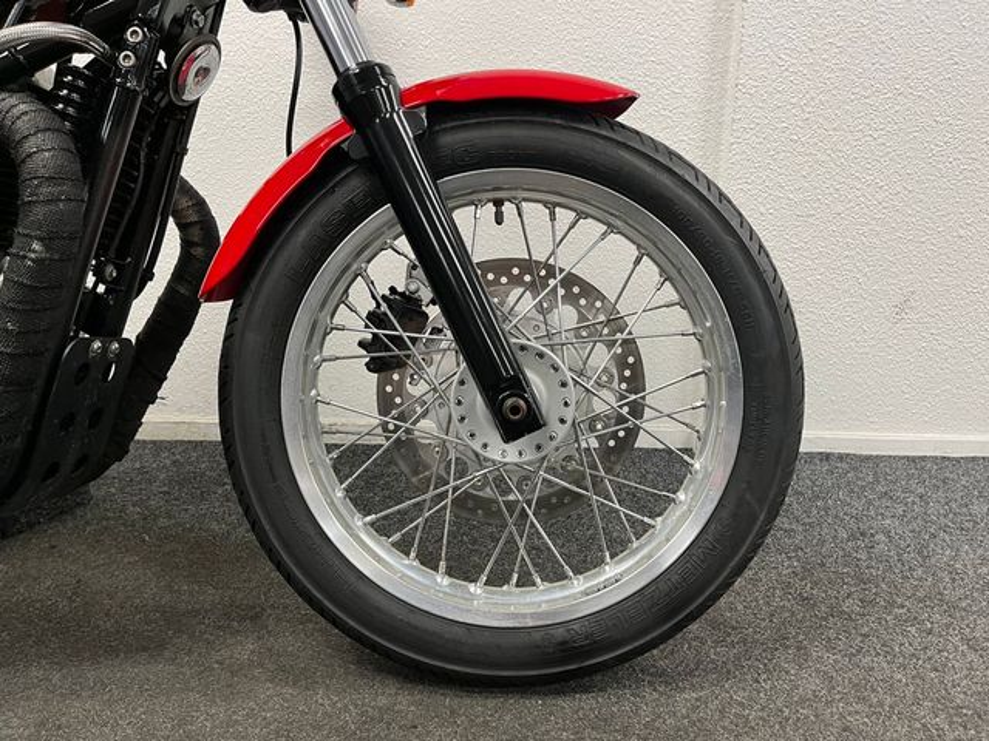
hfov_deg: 67.3
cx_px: 494
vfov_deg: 53.1
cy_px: 370
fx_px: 743
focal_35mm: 26
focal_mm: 5.1
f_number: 1.6
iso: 160
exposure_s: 1/50
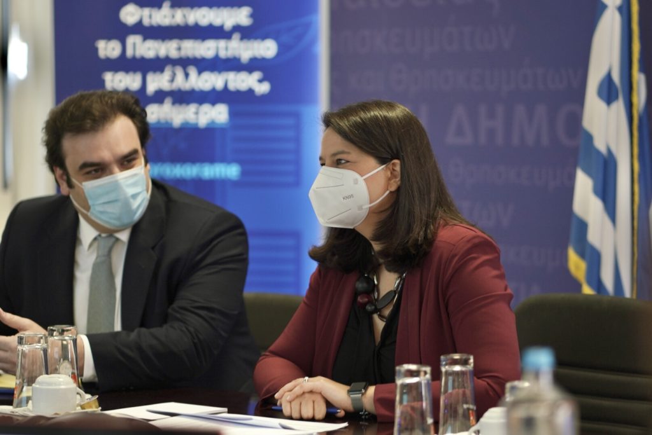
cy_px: 218
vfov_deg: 10.8
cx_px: 326
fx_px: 2301
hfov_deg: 16.1
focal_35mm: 127
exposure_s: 1/100
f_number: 2
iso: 400
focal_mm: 85
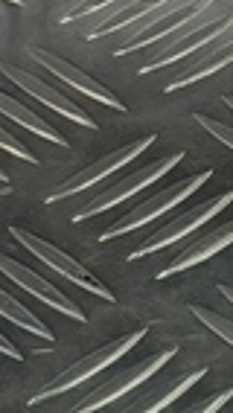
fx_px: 1986
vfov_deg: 10.6
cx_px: 329
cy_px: 916
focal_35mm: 181
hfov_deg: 6.6
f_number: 1.6
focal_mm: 4.11
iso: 135
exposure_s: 1/100
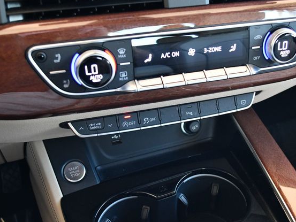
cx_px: 170
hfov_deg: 38.8
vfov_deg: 29.7
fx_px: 419
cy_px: 111
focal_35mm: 49
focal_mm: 22
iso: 1600
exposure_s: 1/125
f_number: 3.8
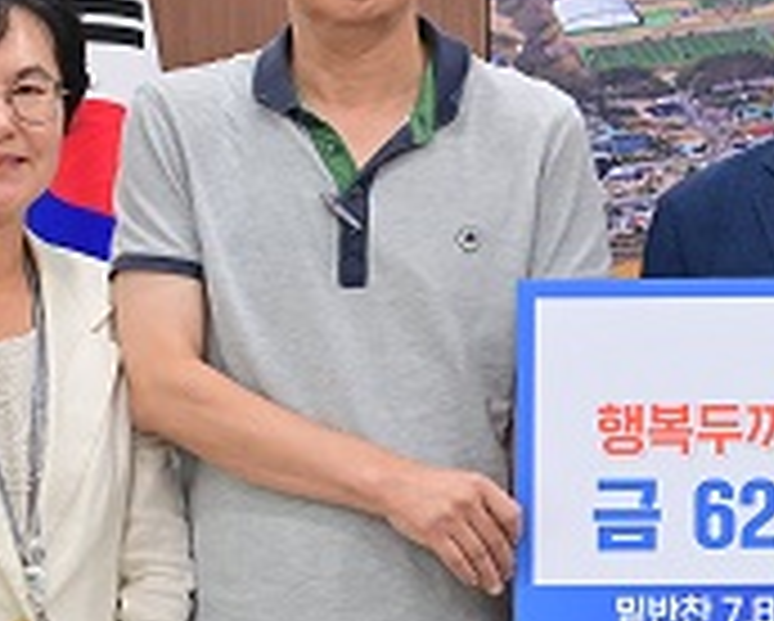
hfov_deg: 12.0
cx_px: 896
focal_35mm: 157
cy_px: 238
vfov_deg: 9.9
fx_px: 3601
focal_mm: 45
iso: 2000
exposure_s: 1/160
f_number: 5
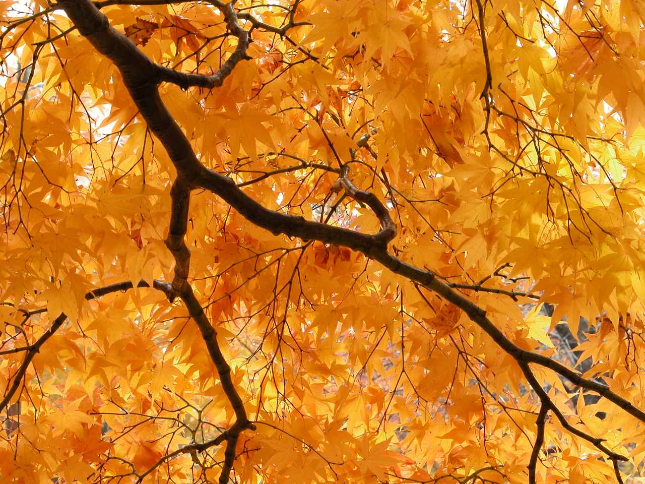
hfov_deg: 17.0
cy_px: 242
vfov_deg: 12.8
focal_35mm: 116
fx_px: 2161
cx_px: 322
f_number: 7.5
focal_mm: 29.5
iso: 100
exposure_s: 1/4.9
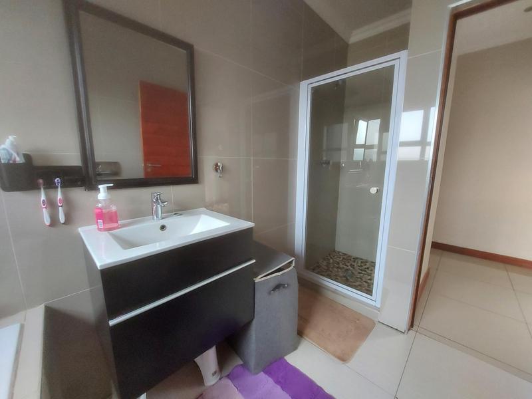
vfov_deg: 89.9
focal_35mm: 13
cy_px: 200
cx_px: 266
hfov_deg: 106.2
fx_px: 200
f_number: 2.2
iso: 400
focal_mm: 1.74
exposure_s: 1/50
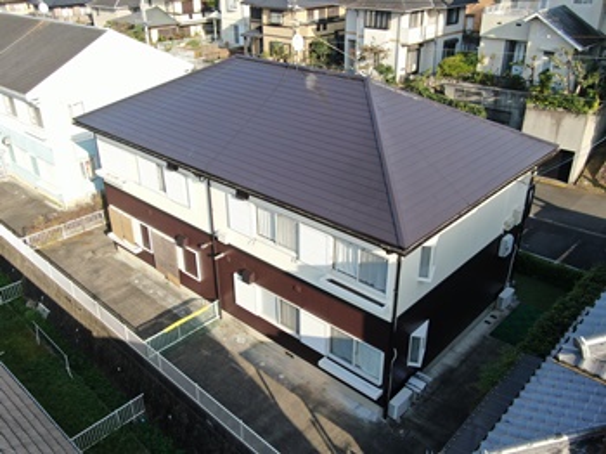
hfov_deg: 56.8
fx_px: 560
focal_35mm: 32
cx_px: 303
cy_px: 227
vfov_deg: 44.1
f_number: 3.1
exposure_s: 1/500
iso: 100
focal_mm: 5.45
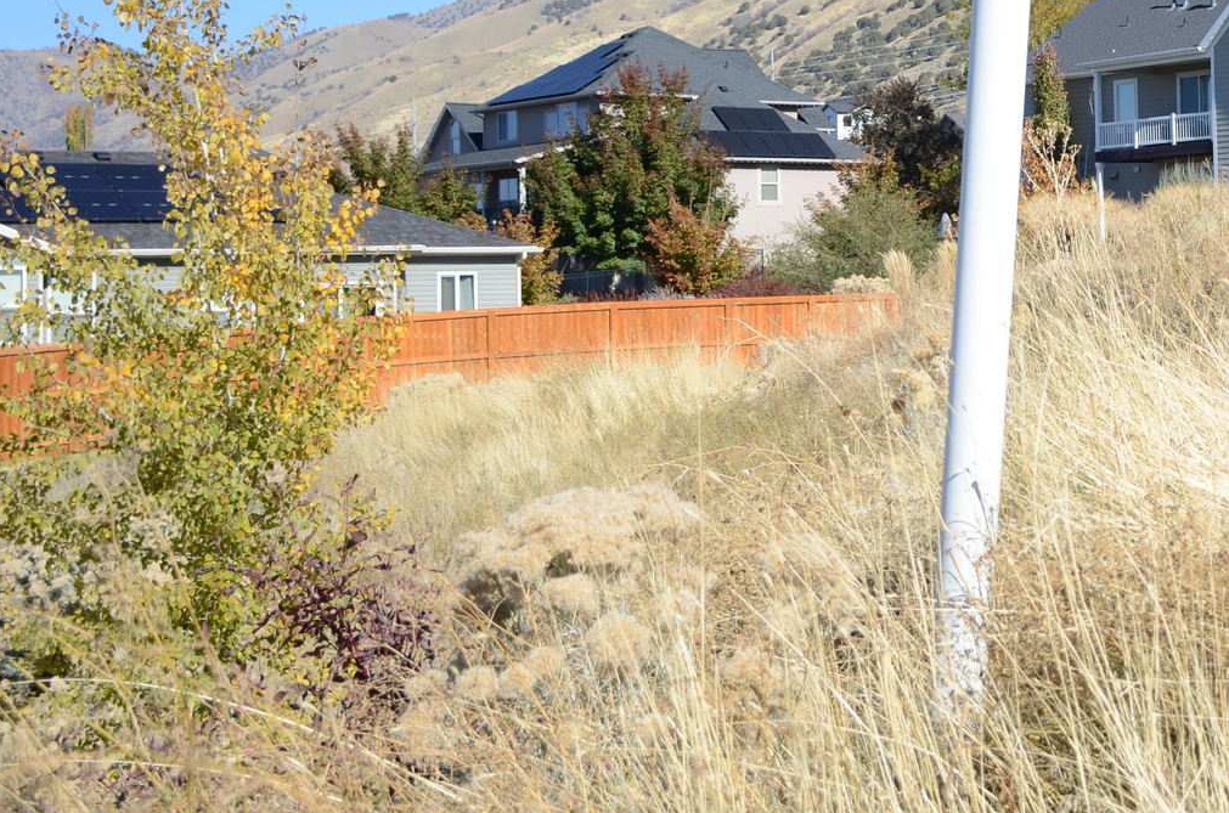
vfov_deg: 17.0
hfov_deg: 24.9
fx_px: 2691
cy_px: 112
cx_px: 1134
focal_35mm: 79
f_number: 3.8
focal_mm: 26
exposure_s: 1/800
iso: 100
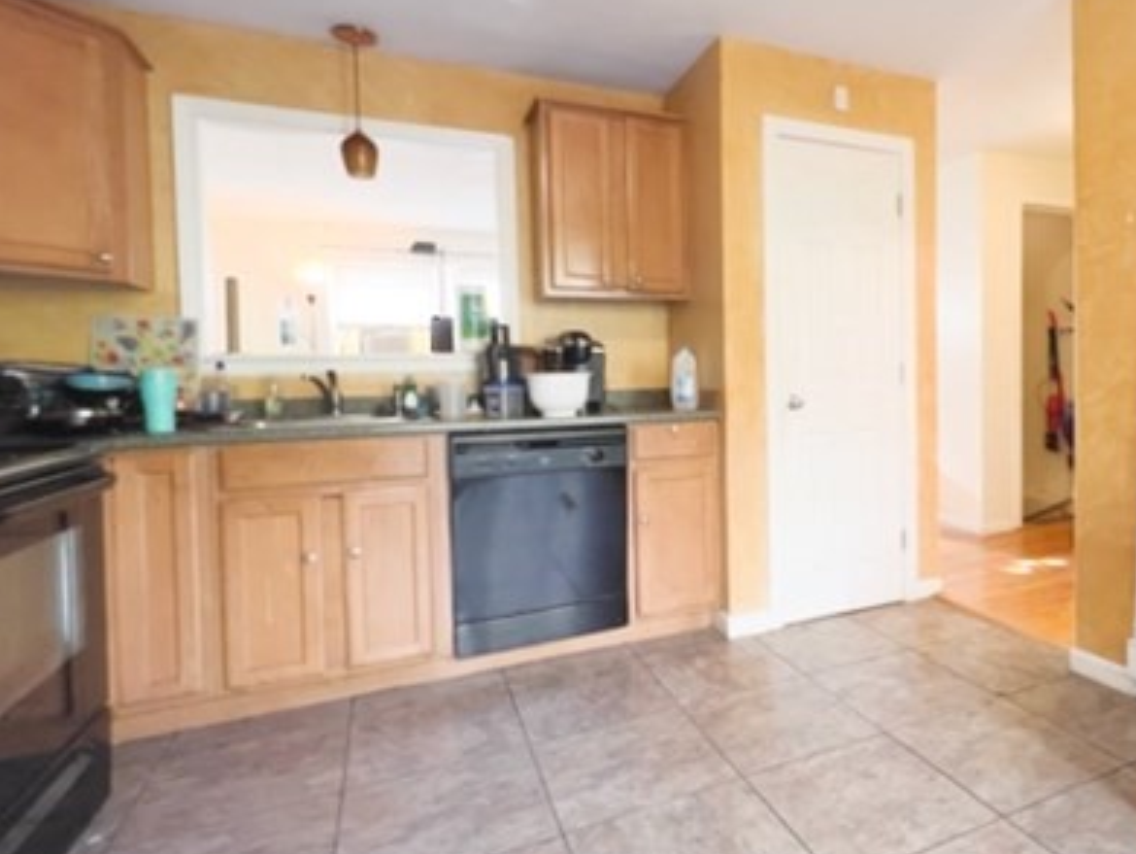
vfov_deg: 65.9
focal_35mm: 20
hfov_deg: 78.4
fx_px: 657
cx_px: 778
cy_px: 388
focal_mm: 1.57
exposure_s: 1/60
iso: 320
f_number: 1.8
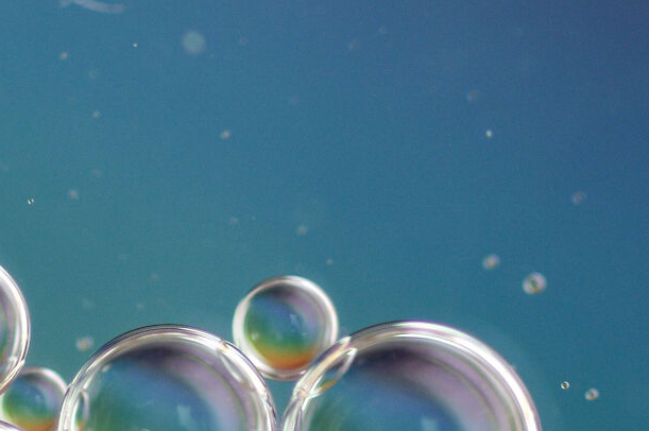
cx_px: -83
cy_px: 770
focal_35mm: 619
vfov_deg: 2.2
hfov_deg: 3.3
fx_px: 11146
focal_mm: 105
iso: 200
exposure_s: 1/160
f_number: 5.3
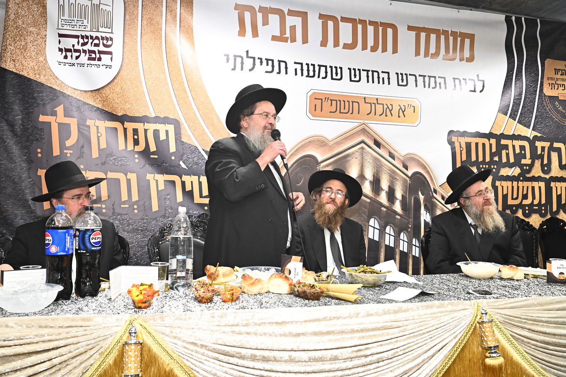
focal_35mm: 30
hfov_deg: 61.9
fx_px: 472
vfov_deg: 43.6
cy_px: 184
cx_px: 274
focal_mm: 29
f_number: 7.1
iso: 2500
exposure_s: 1/200
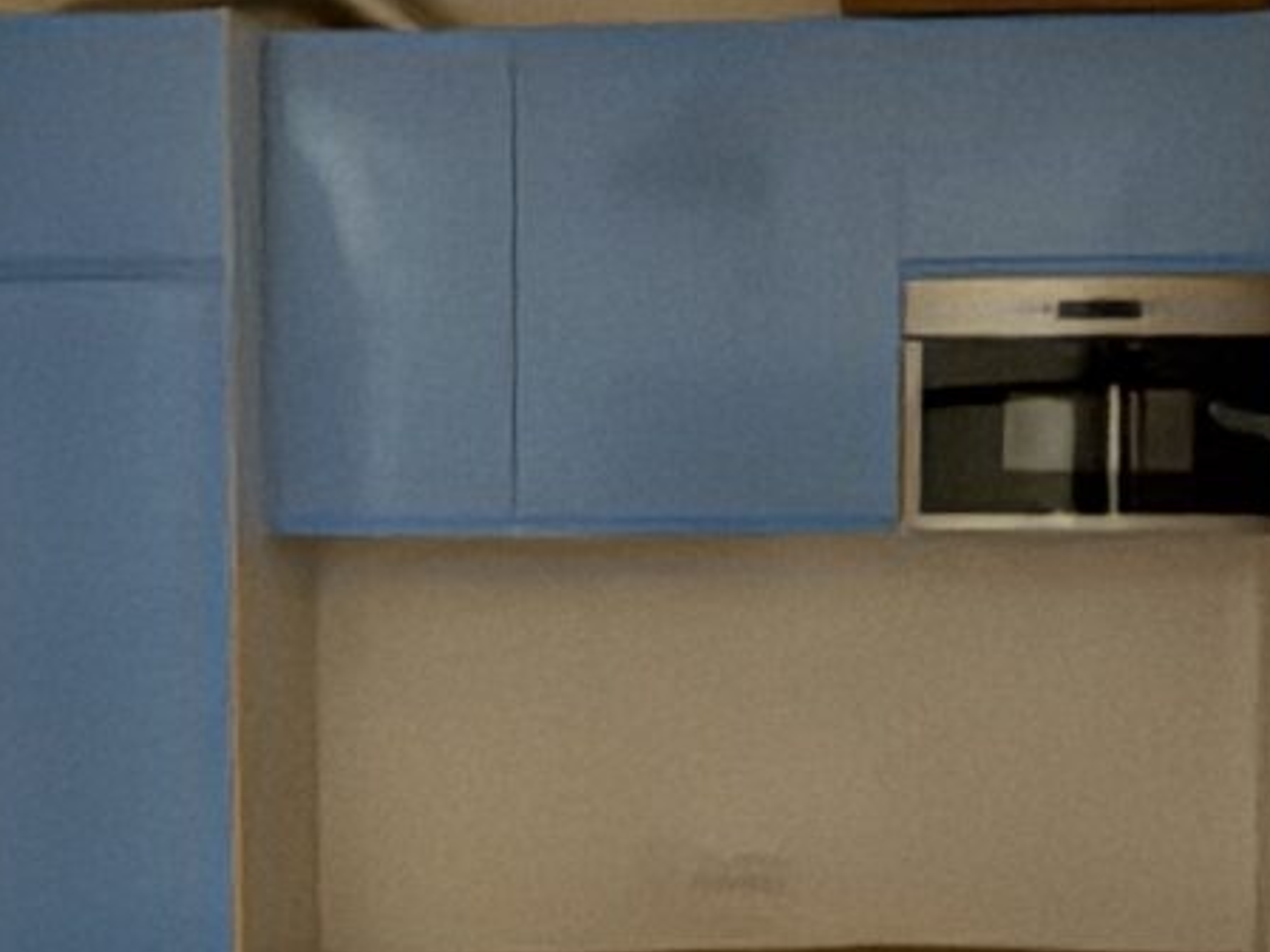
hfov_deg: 24.4
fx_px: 2935
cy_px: 657
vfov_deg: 18.4
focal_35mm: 80
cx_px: 607
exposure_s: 1/4
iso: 1250
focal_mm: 2.22
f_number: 2.2
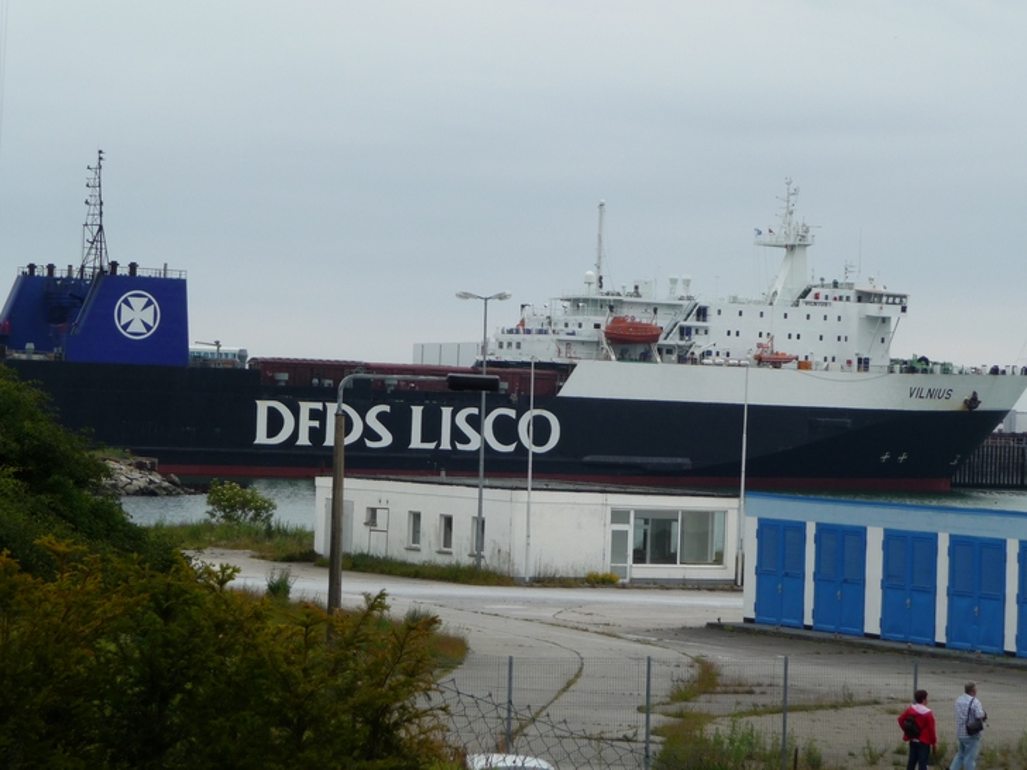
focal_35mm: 123
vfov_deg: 12.0
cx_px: 556
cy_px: 384
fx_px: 3649
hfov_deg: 16.0
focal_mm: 19.1
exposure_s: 1/500
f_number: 4.7
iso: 100
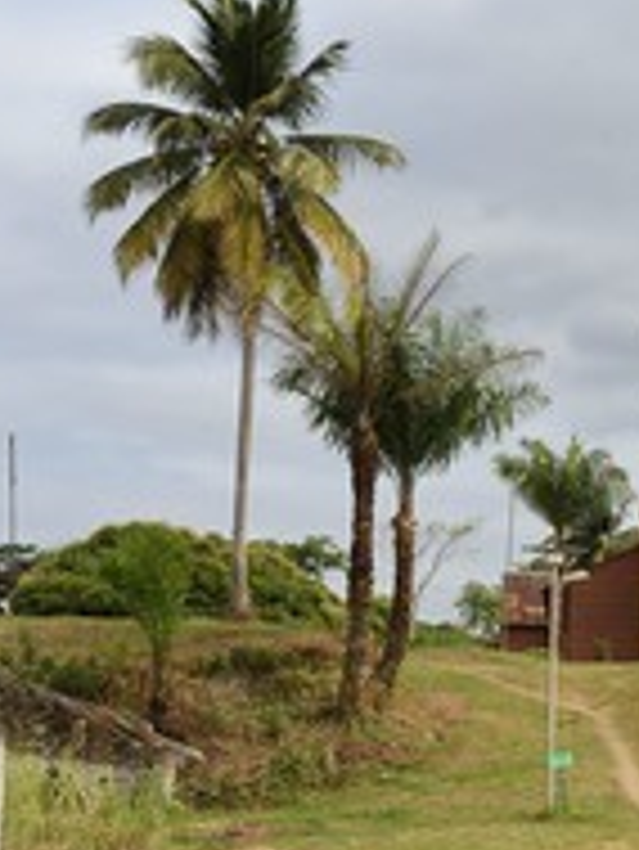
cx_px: 891
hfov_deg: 14.6
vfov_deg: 20.3
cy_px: 580
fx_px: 2360
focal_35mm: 96
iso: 400
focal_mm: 45
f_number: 14
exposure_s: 1/320
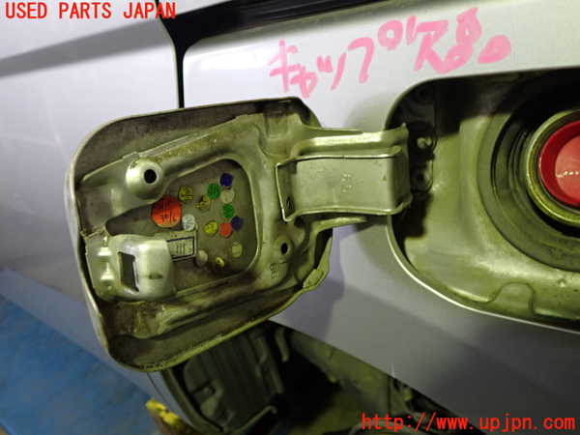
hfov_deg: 56.8
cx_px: 290
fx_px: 536
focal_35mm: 32
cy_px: 218
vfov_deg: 44.2
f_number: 2.4
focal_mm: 5.79
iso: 250
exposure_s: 1/30
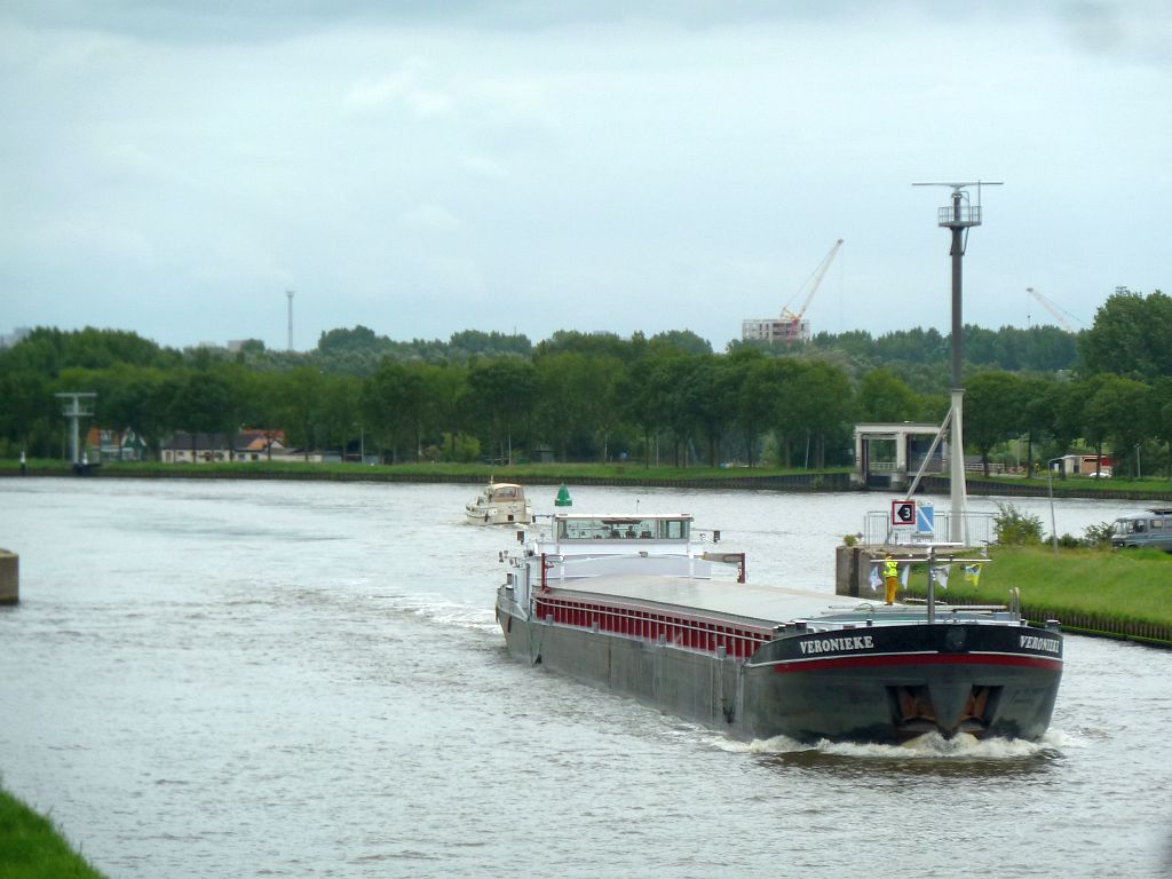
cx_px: 586
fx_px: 7110
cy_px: 440
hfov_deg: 9.4
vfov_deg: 7.1
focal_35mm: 210
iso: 80
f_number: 4.6
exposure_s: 1/320
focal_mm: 34.4
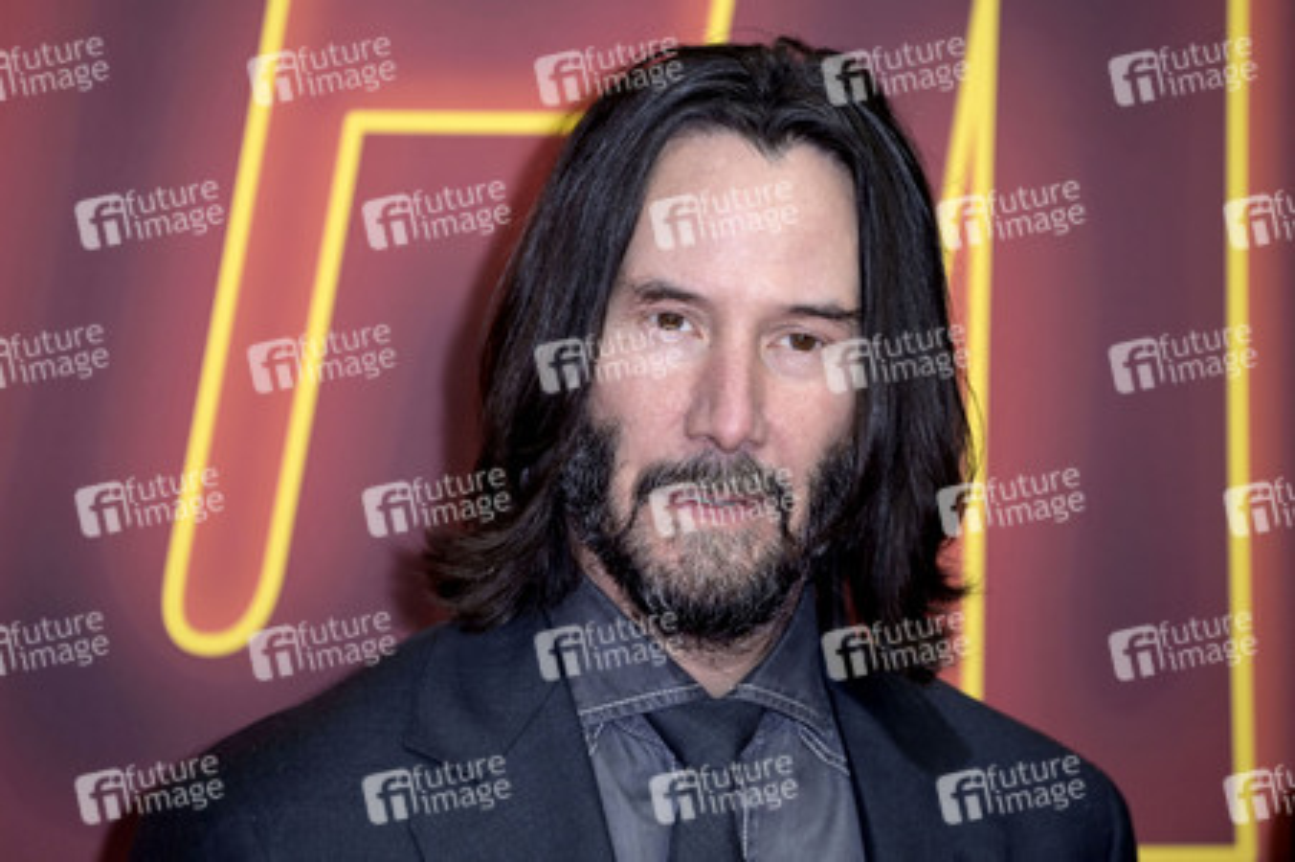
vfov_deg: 4.6
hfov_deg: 6.9
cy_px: 431
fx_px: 10783
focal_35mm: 300
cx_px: 648
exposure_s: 1/250
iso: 640
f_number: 5.6
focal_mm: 300
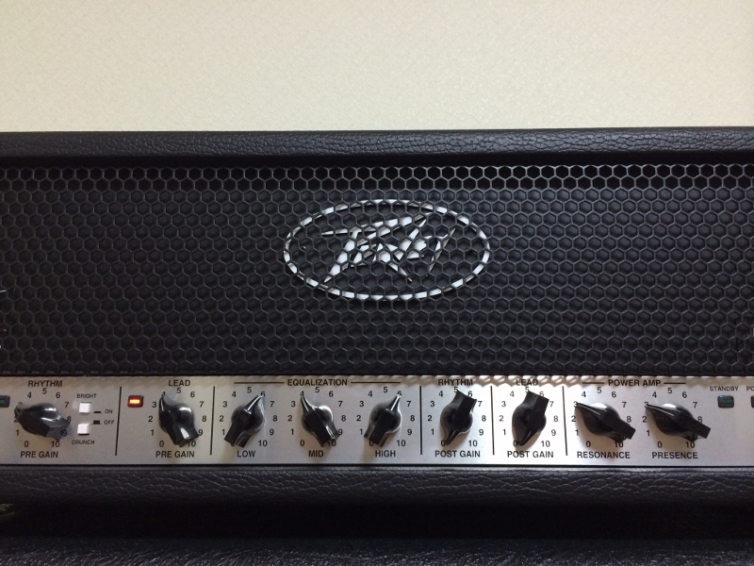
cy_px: 283
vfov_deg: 46.8
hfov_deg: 60.0
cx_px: 377
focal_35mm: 30
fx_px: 653
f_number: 2.2
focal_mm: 4.12
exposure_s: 1/30
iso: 200
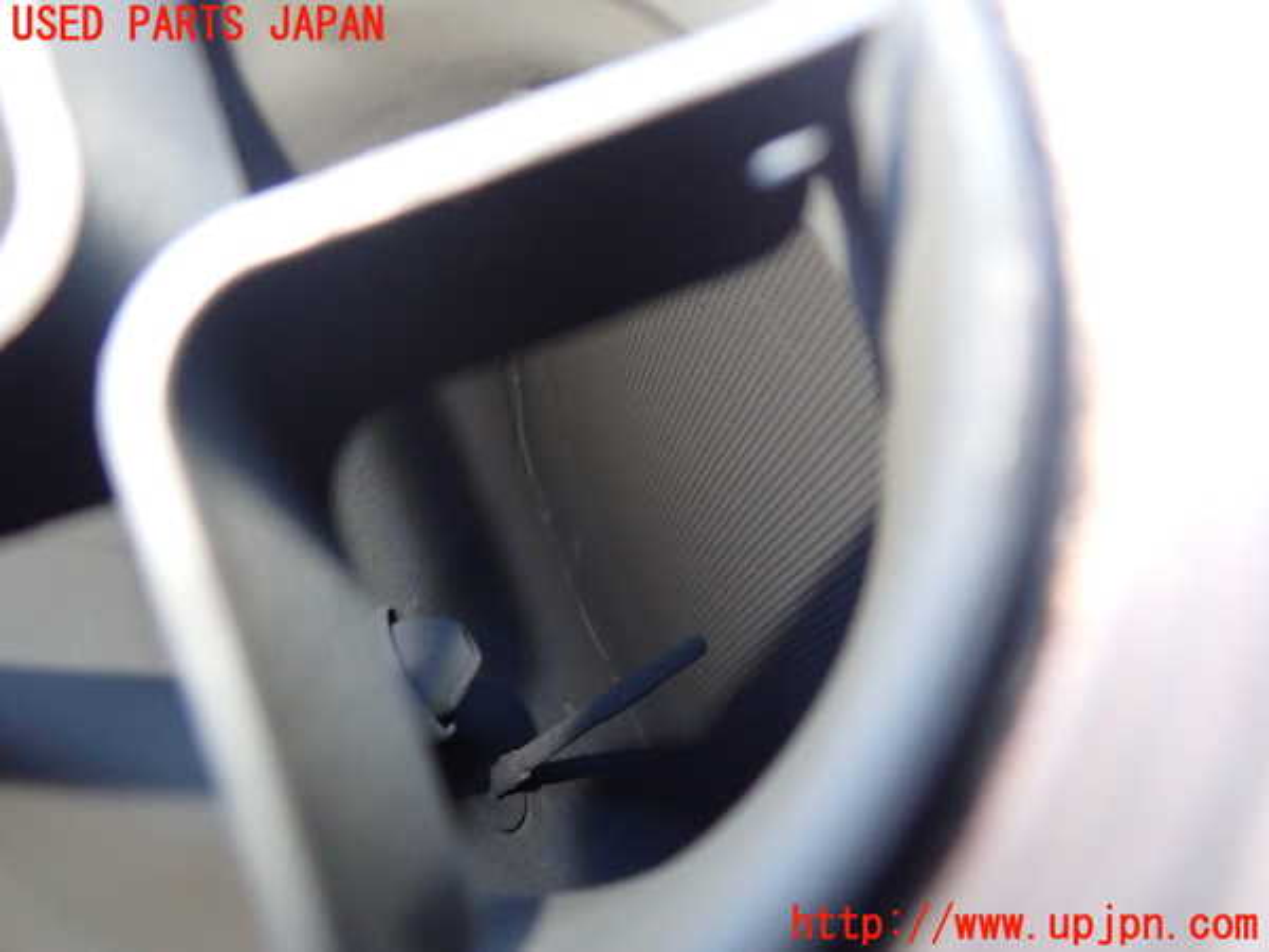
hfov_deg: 60.0
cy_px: 476
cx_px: 634
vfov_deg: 46.8
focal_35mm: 30
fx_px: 1100
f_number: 2.3
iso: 800
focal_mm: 5.4
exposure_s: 1/25
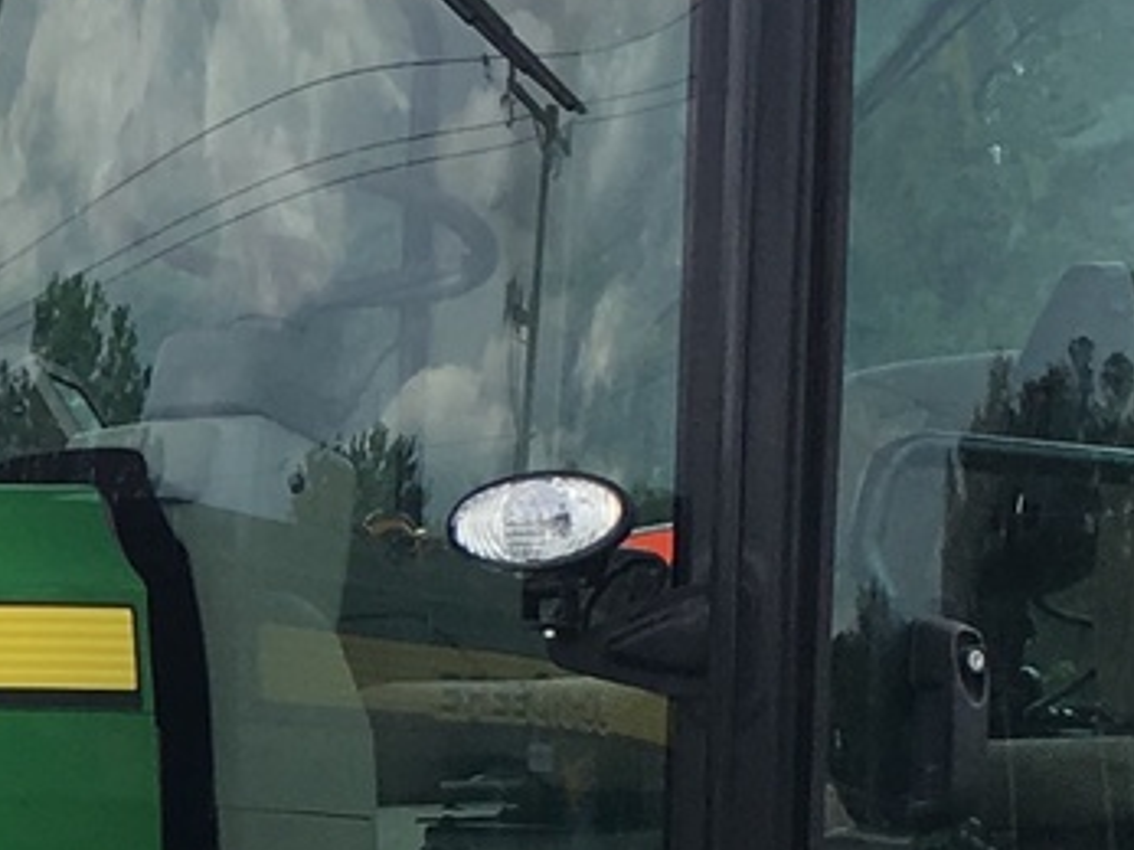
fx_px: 5600
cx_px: -820
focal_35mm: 171
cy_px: 1363
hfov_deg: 10.9
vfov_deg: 8.4
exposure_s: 1/746
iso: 25
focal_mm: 4.15
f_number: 2.2
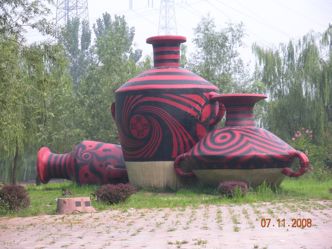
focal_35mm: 100
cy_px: 124
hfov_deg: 19.6
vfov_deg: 14.8
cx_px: 166
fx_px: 959
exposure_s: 1/166
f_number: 5
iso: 64
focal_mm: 17.4
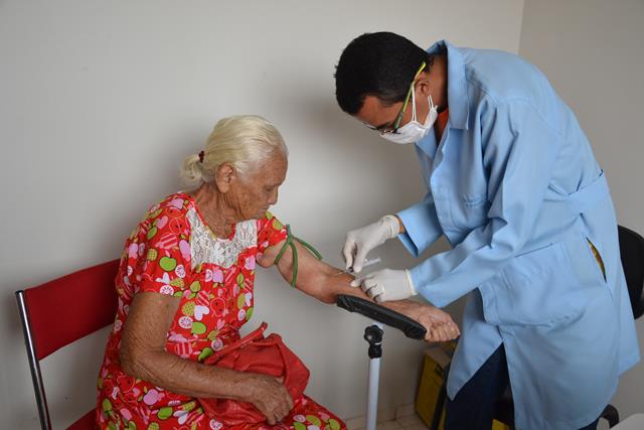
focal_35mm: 33
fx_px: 590
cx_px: 322
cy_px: 215
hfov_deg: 57.2
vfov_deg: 40.0
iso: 400
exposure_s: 1/60
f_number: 4
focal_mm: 22
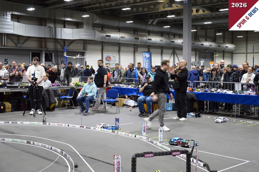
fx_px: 345
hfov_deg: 41.1
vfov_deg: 28.0
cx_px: 130
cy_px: 86
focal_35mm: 48
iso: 400
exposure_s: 1/25
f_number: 4.2
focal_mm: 32
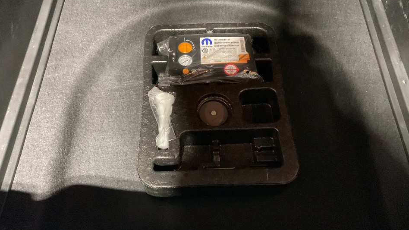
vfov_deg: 36.7
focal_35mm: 32
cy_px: 108
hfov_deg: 61.0
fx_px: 347
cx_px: 204
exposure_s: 1/30
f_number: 1.8
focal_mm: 3
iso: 500
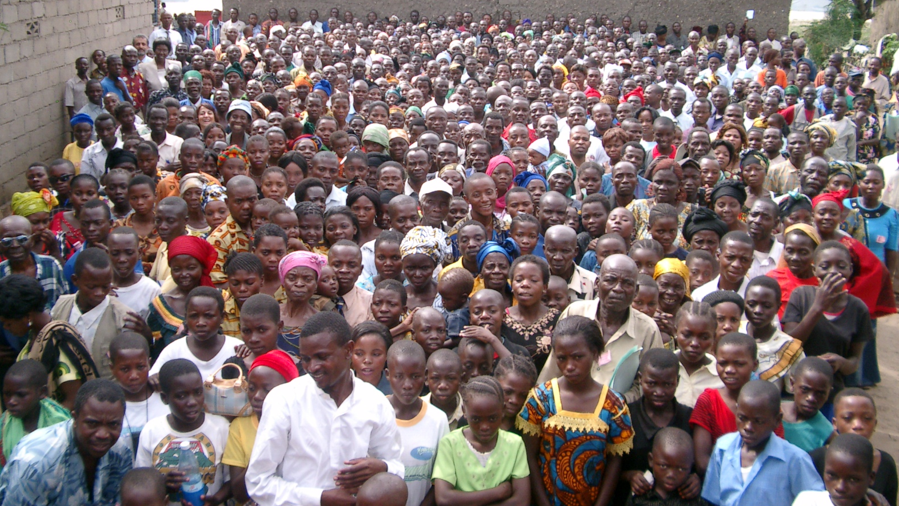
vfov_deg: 28.9
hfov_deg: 49.4
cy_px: 190
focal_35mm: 41
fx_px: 977
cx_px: 446
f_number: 2.6
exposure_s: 1/800
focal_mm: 7.6
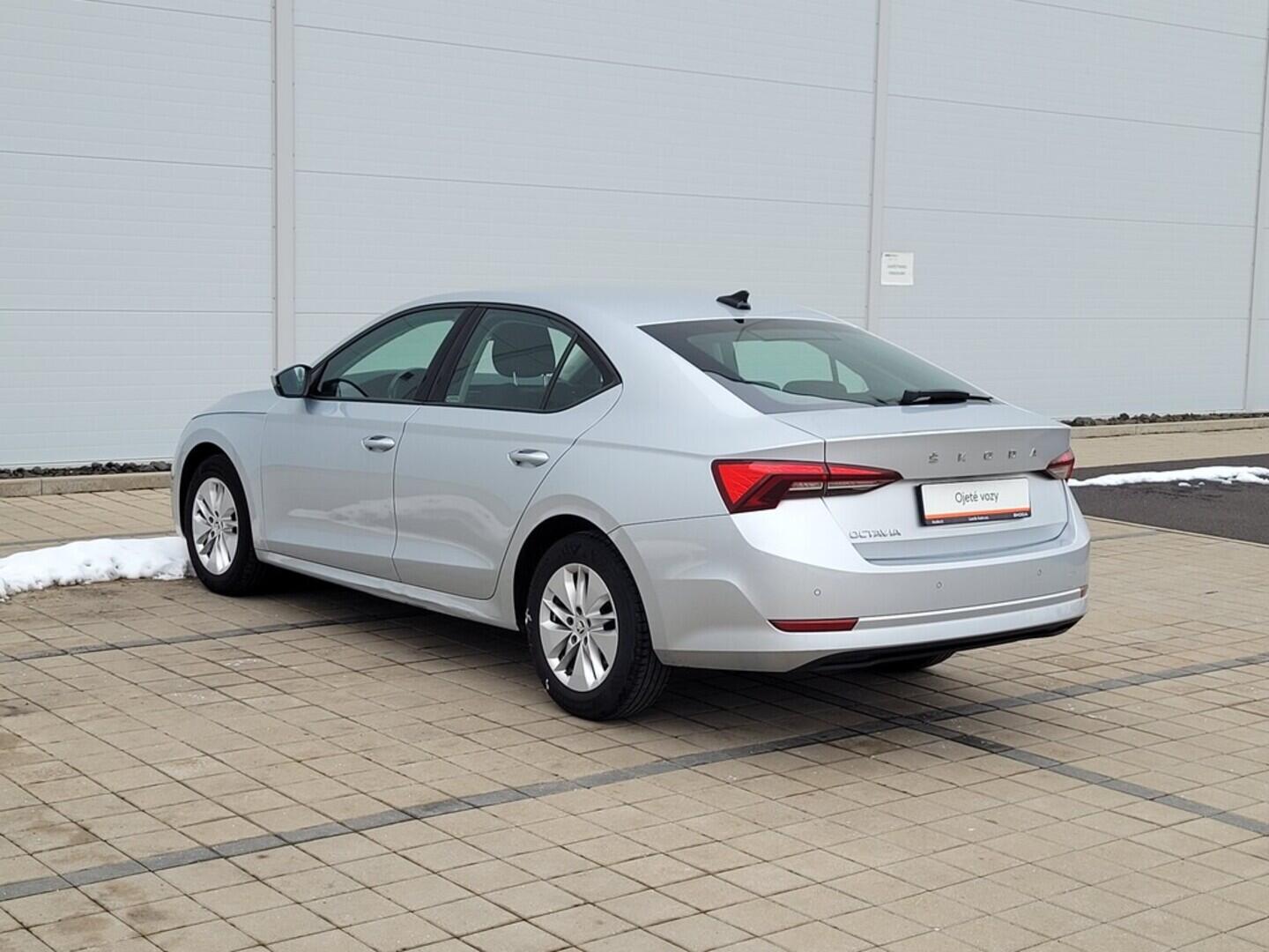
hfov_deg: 67.3
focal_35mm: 26
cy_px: 476
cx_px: 634
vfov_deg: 53.1
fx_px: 953
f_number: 1.8
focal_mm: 5.4
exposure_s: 1/466
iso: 40
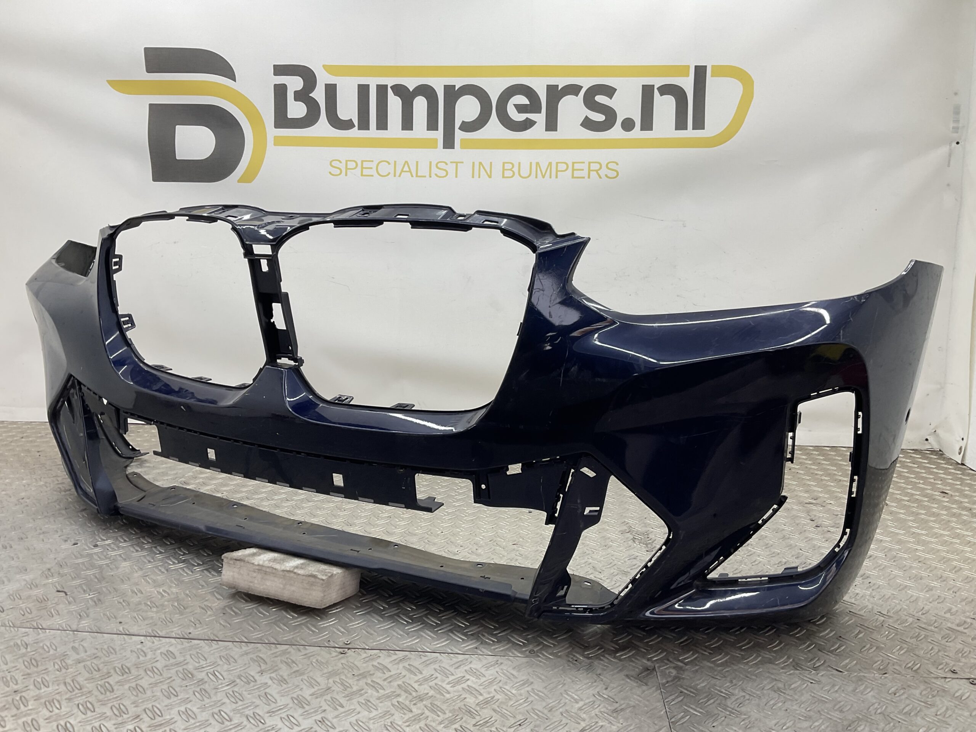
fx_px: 818
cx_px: 488
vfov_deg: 48.2
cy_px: 366
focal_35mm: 29
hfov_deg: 61.7
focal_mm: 3
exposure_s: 1/100
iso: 20
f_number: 1.8
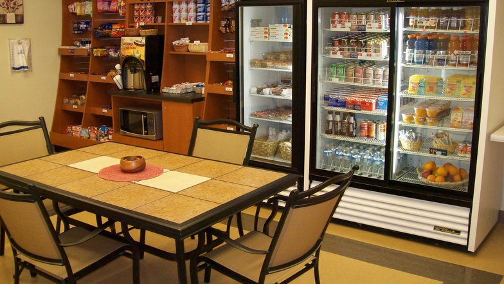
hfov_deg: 50.5
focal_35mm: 40
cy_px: 129
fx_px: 535
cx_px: 251
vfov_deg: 29.7
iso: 200
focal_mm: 6
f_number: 2.7
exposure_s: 1/64
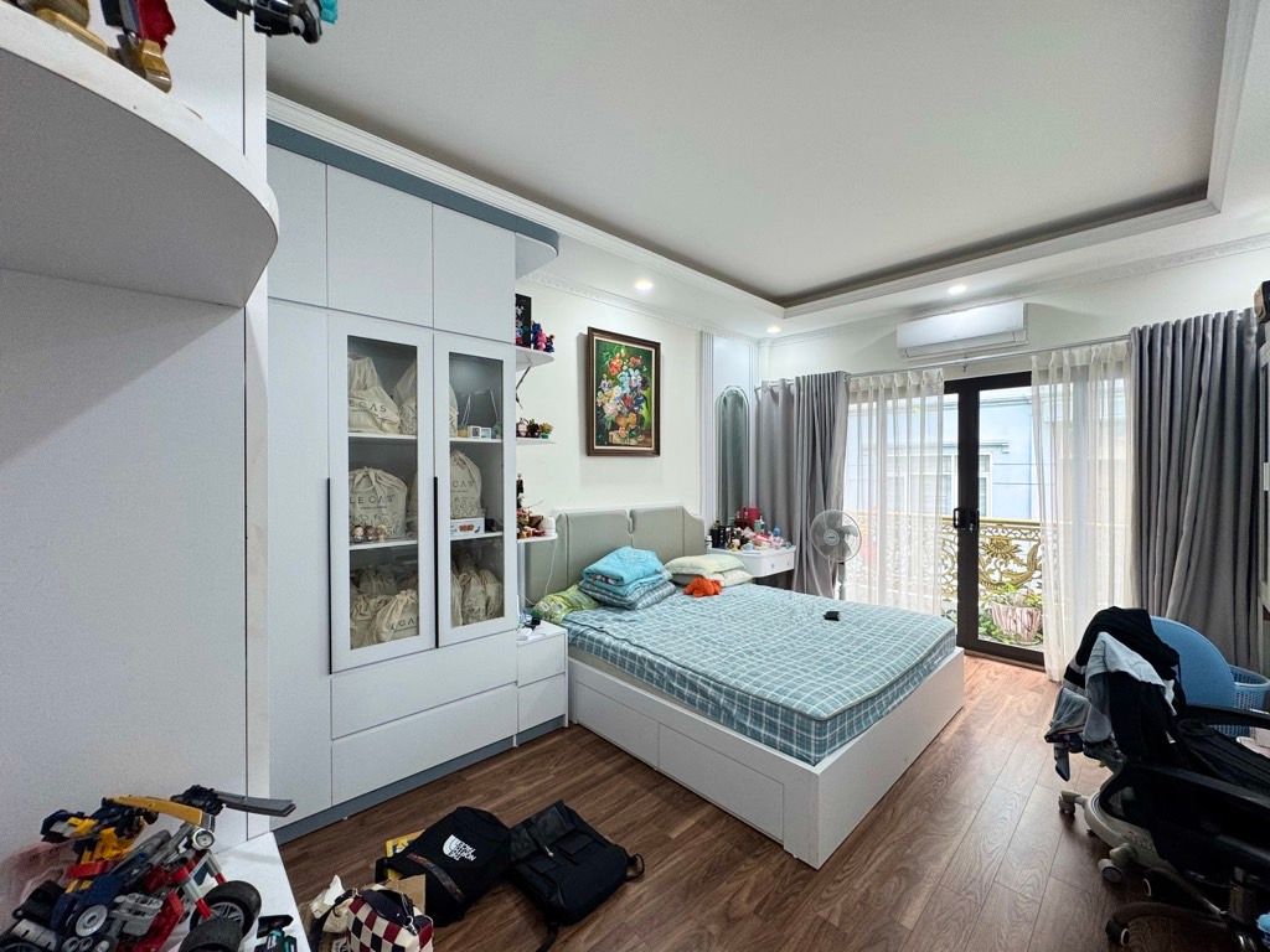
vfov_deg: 85.7
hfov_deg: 102.1
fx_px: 514
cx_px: 635
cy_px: 476
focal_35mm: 14
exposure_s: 1/100
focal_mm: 2.22
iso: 125
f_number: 2.2
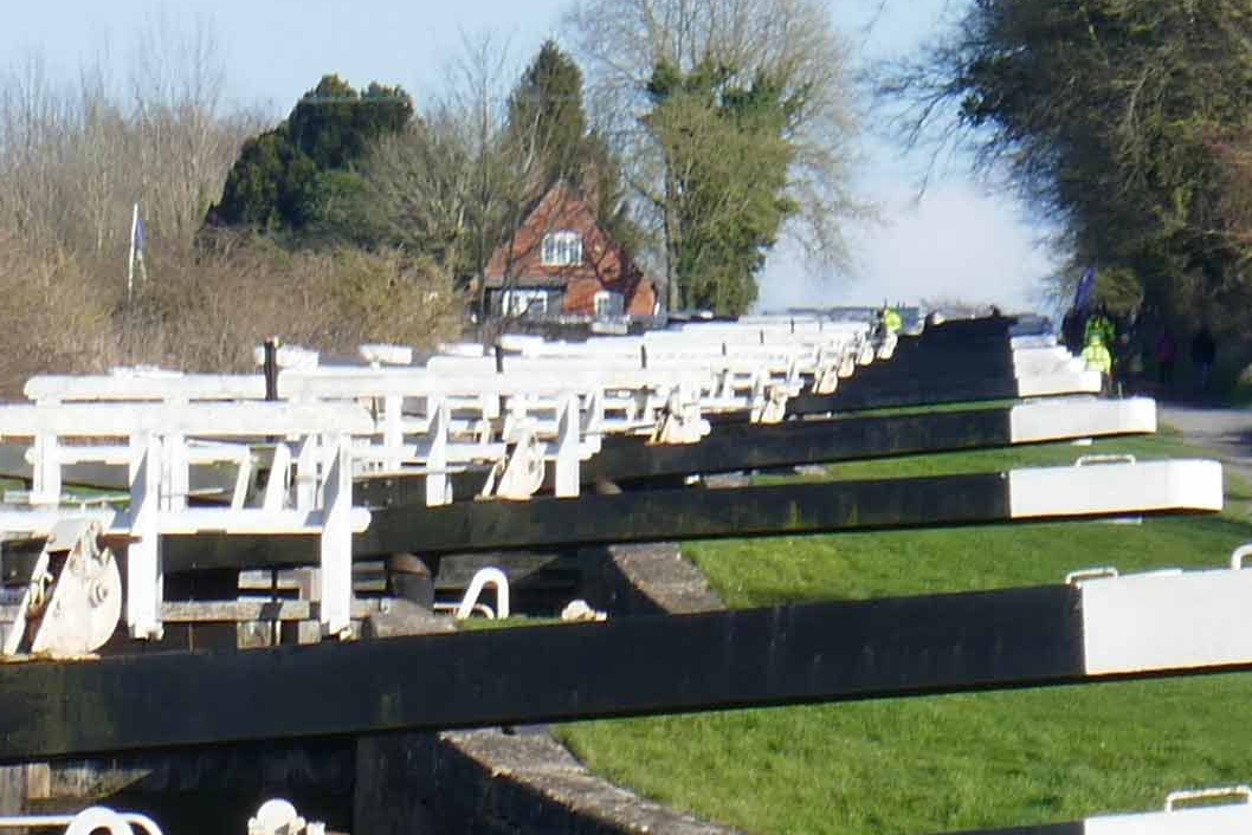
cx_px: -1278
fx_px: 23202
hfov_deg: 3.1
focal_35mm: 667
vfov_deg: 2.1
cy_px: 1280
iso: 125
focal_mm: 47
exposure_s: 1/400
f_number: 5.6
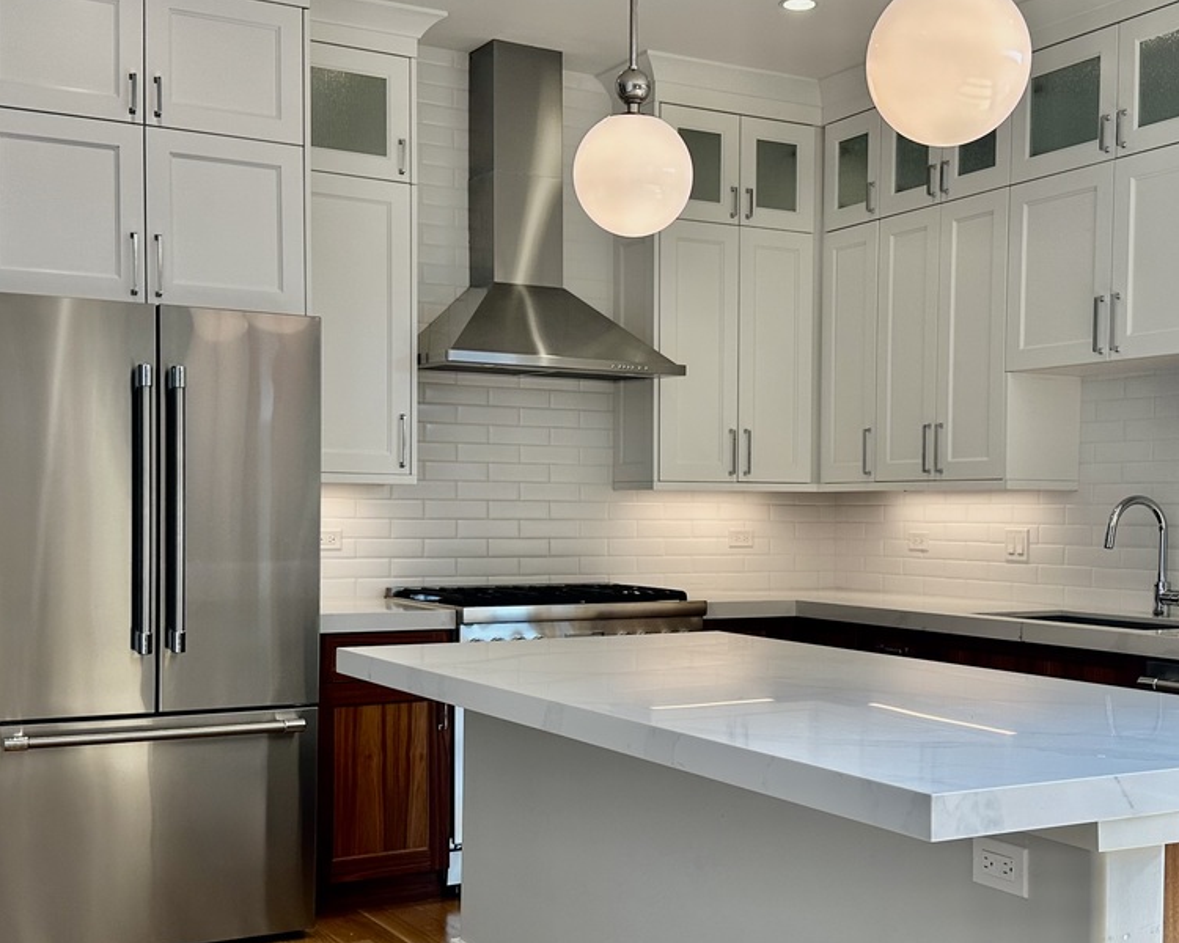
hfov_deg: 41.0
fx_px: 1570
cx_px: 690
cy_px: 564
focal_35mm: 45
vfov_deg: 33.3
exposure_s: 1/343
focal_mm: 6.86
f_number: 1.78
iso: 80
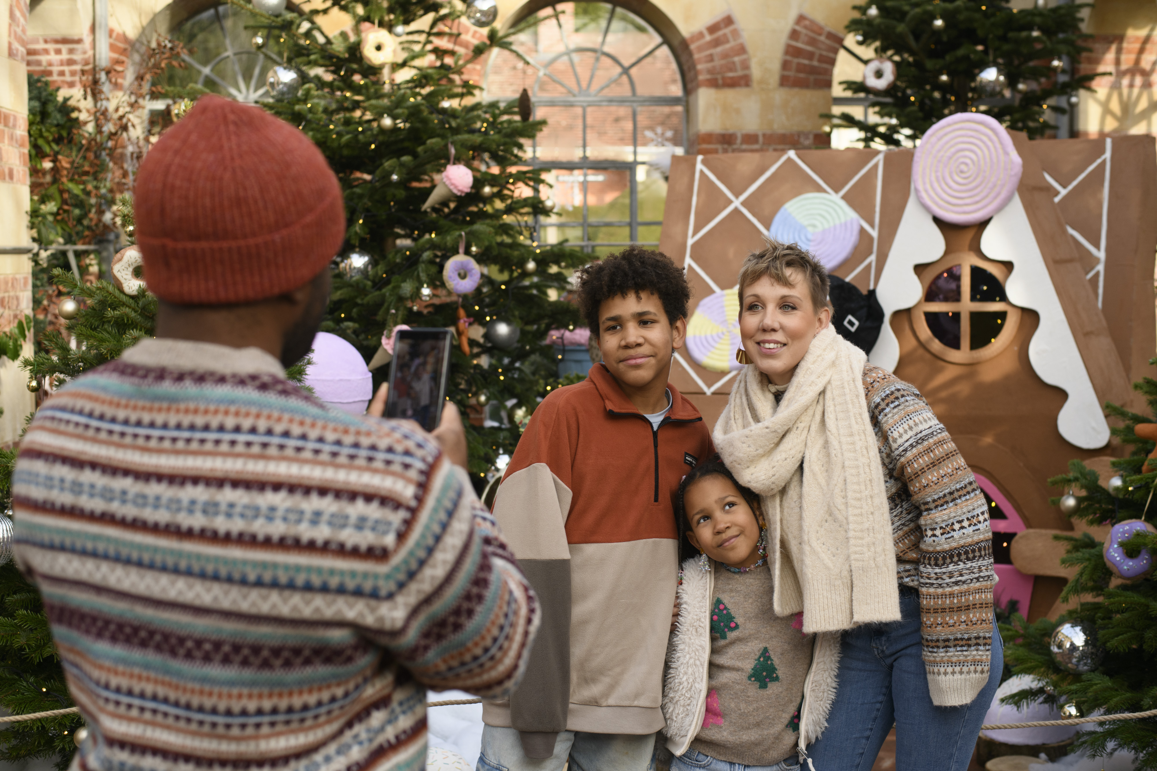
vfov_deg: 27.0
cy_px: 386
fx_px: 1607
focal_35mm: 50
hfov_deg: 39.6
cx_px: 578
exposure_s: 1/400
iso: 125
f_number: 4
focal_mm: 50
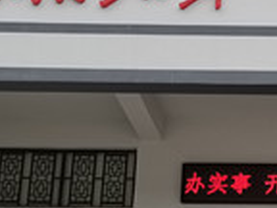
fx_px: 864
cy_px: 196
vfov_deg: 13.6
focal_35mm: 108
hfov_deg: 17.4
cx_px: 331
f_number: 1.8
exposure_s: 1/706
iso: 50
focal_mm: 5.58
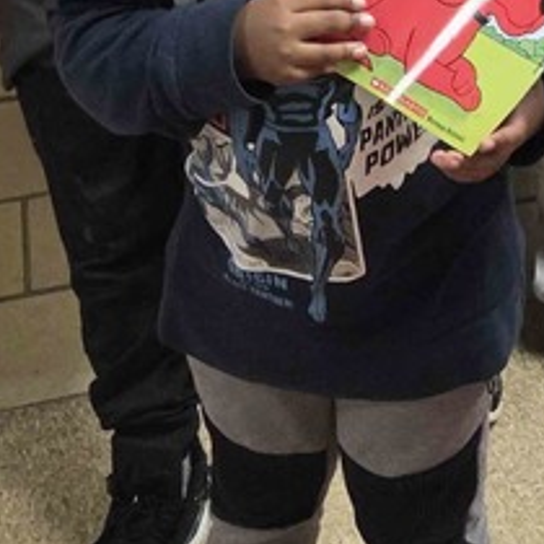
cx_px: 412
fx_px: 1760
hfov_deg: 17.5
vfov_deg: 15.7
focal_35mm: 99
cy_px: -355
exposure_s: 1/120
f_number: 1.8
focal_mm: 5.4
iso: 640
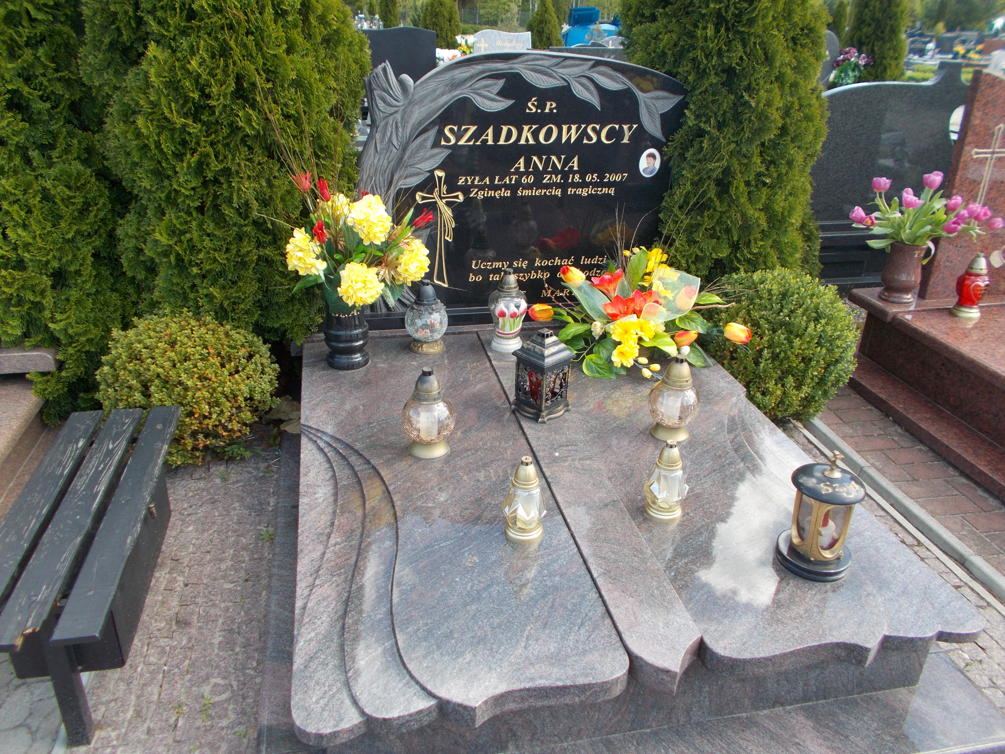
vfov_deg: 53.1
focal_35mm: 26
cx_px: 502
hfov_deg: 67.3
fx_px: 755
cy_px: 377
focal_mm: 4.6
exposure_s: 1/125
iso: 80
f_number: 3.2
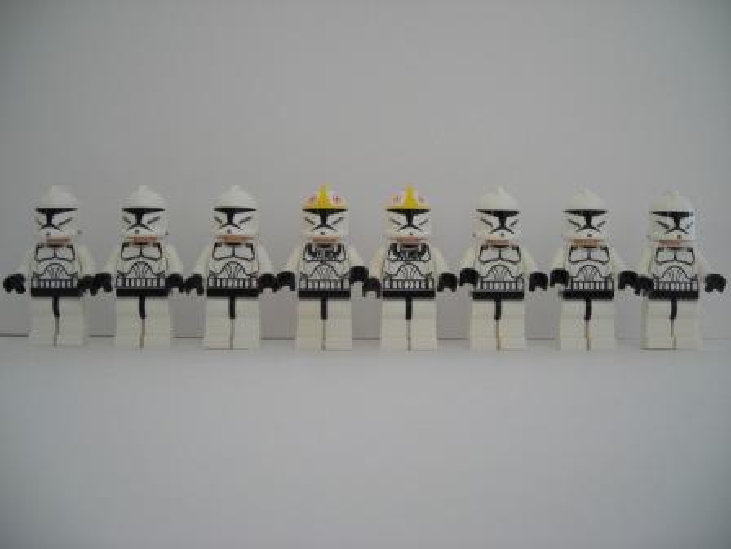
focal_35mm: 38
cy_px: 274
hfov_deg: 49.0
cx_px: 366
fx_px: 802
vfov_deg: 37.7
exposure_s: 1/3.9
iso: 67
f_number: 3.2
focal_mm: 6.3
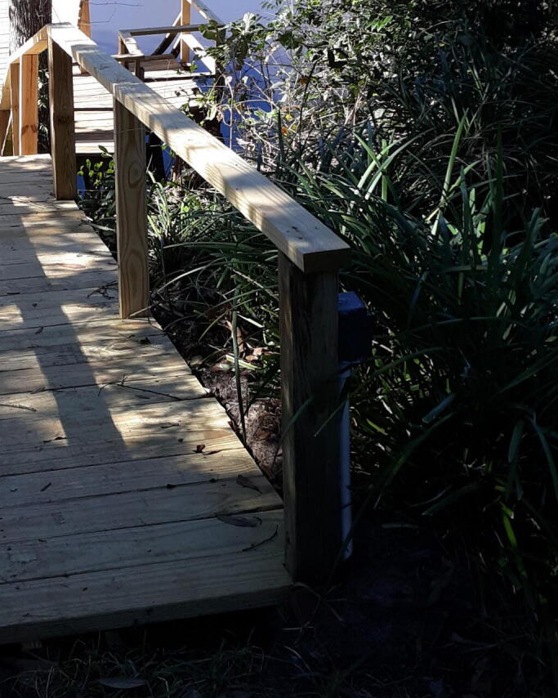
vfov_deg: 29.0
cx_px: 25
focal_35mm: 64
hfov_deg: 23.1
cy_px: 150
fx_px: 1321
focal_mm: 3.7
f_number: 1.7
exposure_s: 1/481
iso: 40
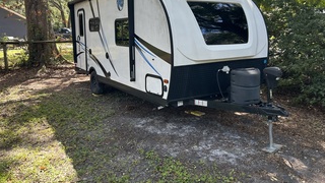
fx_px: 267
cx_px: 152
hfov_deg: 62.6
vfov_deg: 37.4
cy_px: 63
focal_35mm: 31
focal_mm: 5.7
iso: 50
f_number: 1.5
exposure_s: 1/309
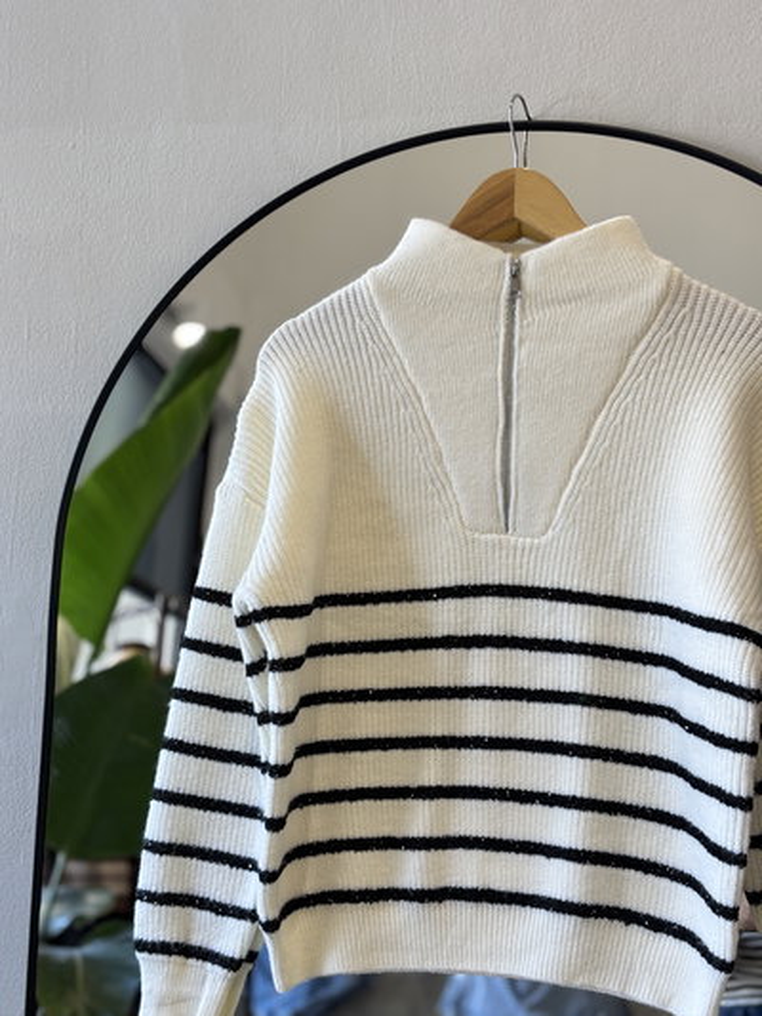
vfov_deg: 36.8
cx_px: 381
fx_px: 1526
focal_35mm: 52
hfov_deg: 28.0
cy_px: 508
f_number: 1.6
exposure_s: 1/50
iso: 64
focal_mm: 5.96
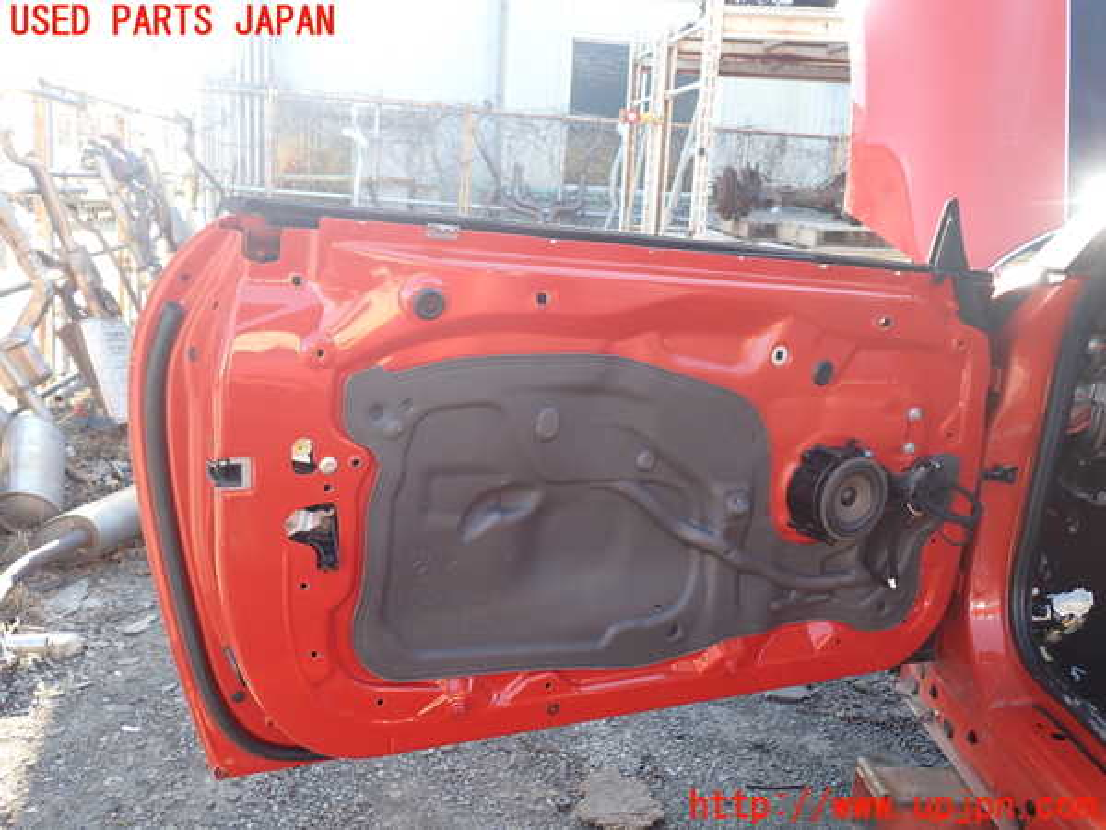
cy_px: 415
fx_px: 959
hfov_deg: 60.0
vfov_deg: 46.8
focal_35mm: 30
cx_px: 553
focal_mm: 5.4
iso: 100
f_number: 2.3
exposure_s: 1/100
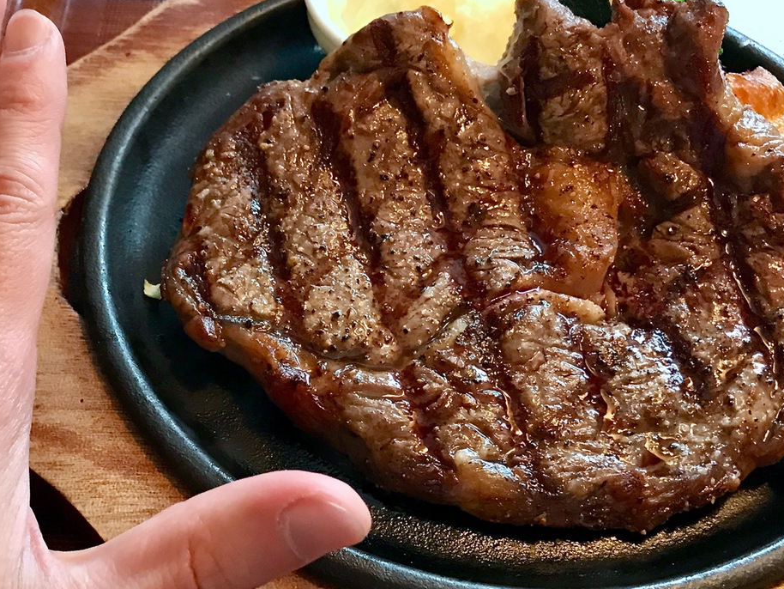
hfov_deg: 38.3
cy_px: 376
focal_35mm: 49
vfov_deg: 29.5
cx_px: 243
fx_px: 1110
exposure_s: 1/17
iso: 100
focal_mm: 3.99
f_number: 1.8
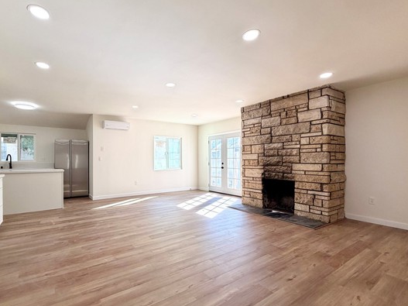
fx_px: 200
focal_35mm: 17
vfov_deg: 74.7
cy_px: 160
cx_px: 173
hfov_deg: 90.4
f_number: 2.2
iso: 64
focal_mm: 2.22
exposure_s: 1/132
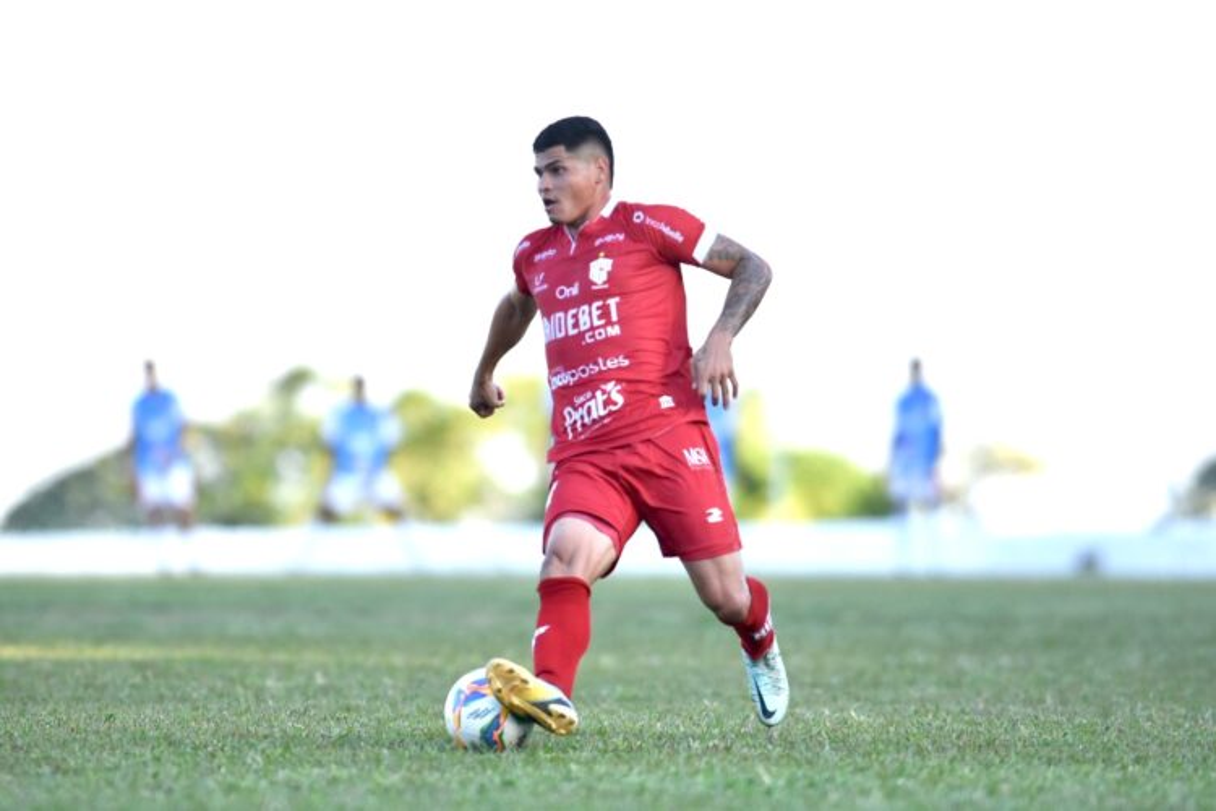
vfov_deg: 3.1
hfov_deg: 4.6
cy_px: 406
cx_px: 608
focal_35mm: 450
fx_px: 15199
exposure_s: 1/2000
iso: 640
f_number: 2.8
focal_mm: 300
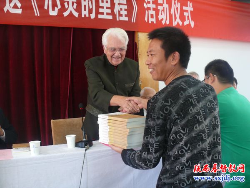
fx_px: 253
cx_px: 125
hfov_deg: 52.6
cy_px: 94
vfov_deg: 40.7
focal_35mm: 35
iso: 200
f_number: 2.8
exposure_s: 1/15
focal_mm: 7.4
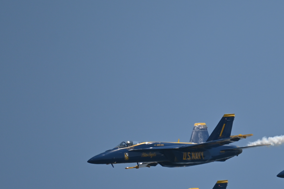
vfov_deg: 1.4
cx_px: 262
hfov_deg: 2.1
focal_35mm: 972
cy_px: 85
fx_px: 7667
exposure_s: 1/1250
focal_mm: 250
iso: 100
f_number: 6.3
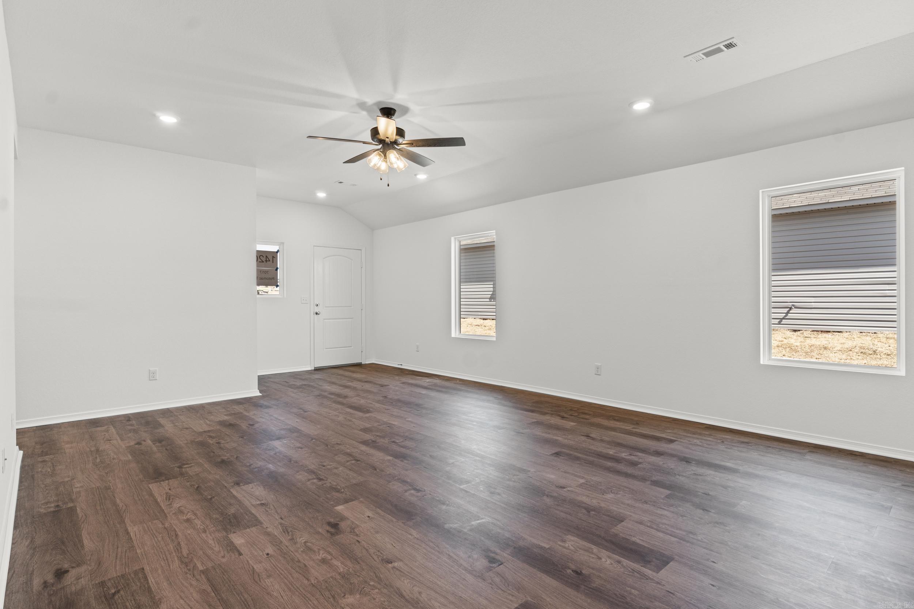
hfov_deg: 90.0
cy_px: 304
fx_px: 457
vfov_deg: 67.4
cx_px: 457
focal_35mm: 18
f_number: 9
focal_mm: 12
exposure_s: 1/6
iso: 250
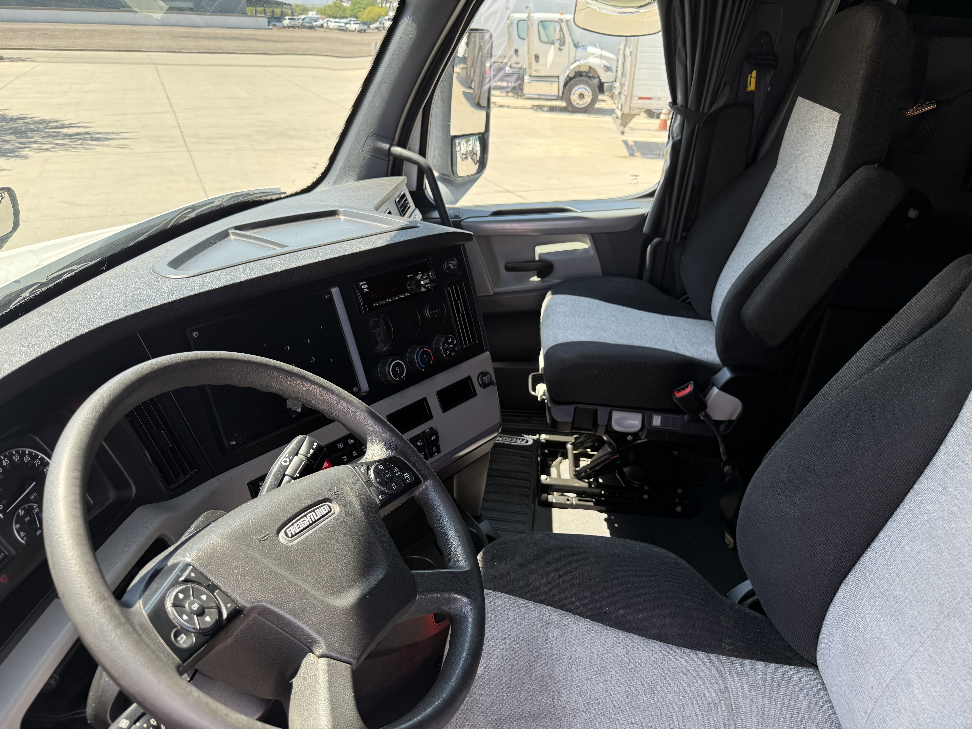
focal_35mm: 24
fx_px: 674
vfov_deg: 56.8
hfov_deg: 71.6
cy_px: 364
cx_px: 486
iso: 100
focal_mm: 6.76
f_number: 1.78
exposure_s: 1/416
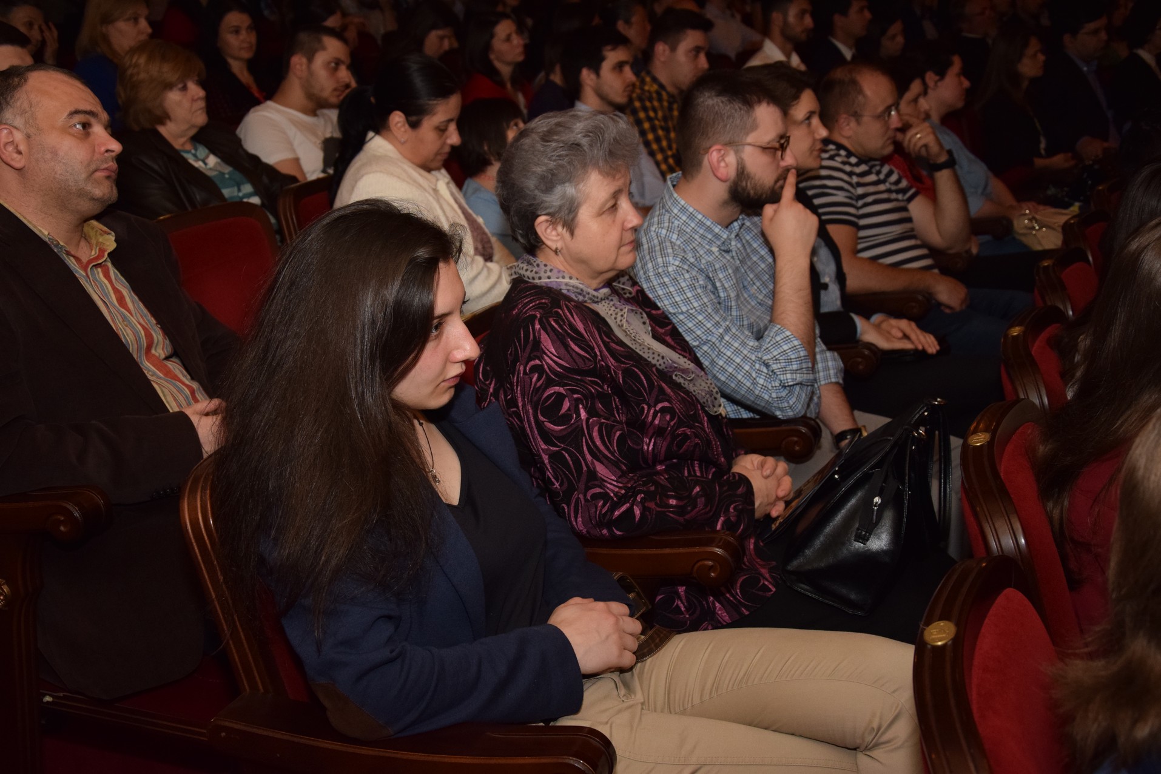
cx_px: 580
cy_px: 387
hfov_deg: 46.4
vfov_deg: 31.9
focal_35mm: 42
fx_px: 1354
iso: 800
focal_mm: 28
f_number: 4.5
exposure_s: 1/100
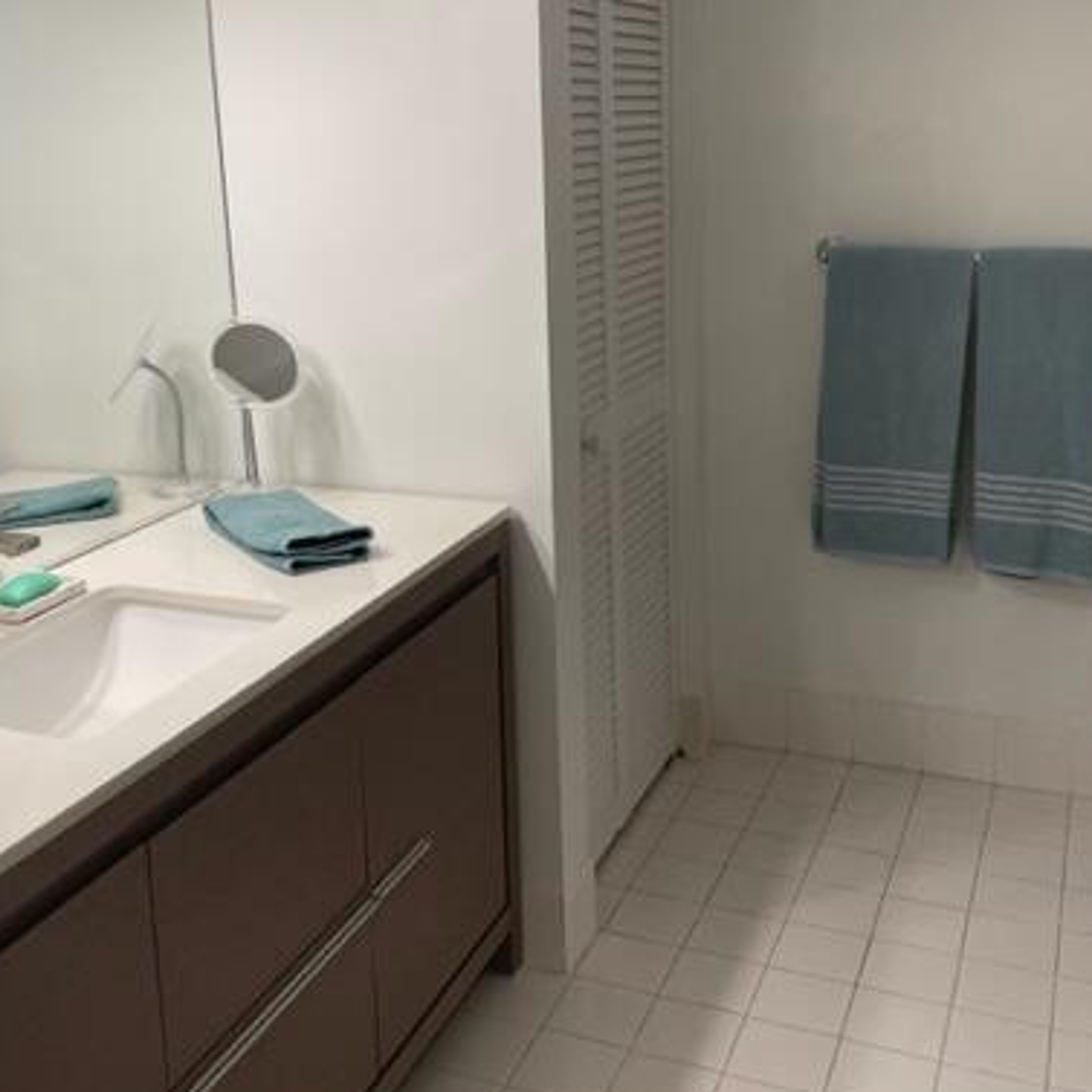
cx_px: 484
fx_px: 1392
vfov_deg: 42.6
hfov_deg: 42.8
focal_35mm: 39
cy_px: 437
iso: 64
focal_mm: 5.1
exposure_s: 1/120
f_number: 1.6
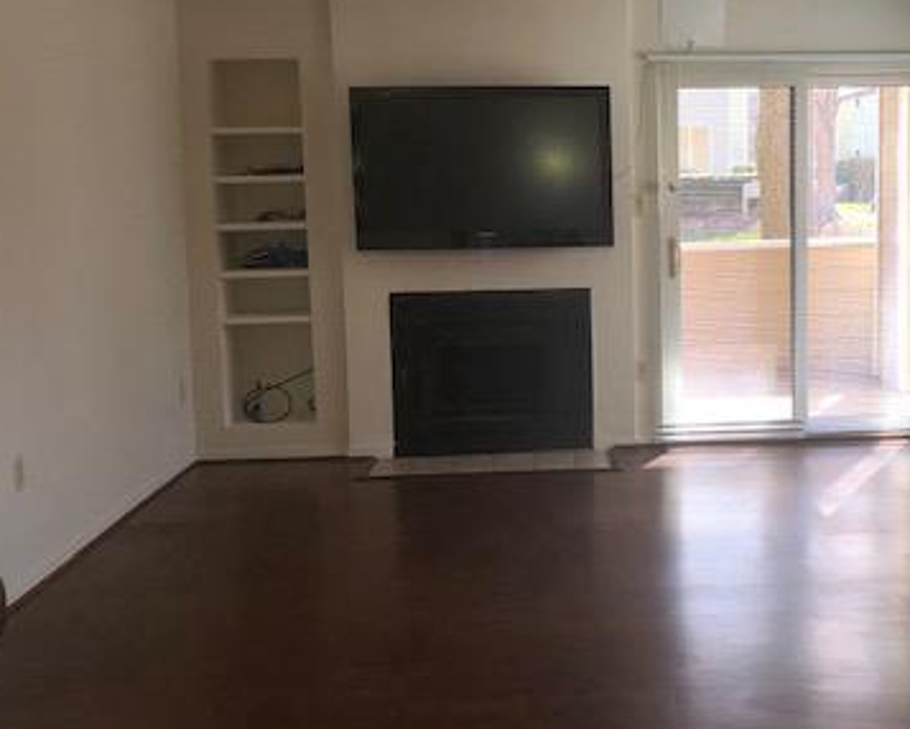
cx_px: 675
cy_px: 349
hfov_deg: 37.2
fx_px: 1320
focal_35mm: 49
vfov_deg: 30.9
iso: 32
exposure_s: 1/120
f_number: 1.8
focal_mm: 3.99
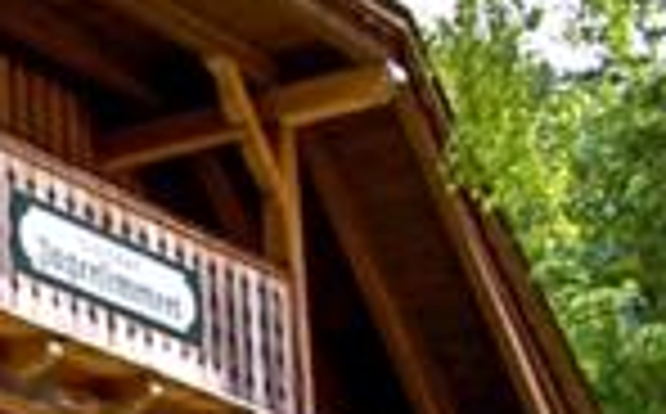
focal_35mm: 164
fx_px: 2972
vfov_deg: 7.8
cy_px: 598
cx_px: -524
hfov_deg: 11.8
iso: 100
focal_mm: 8
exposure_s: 1/227
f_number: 4.7
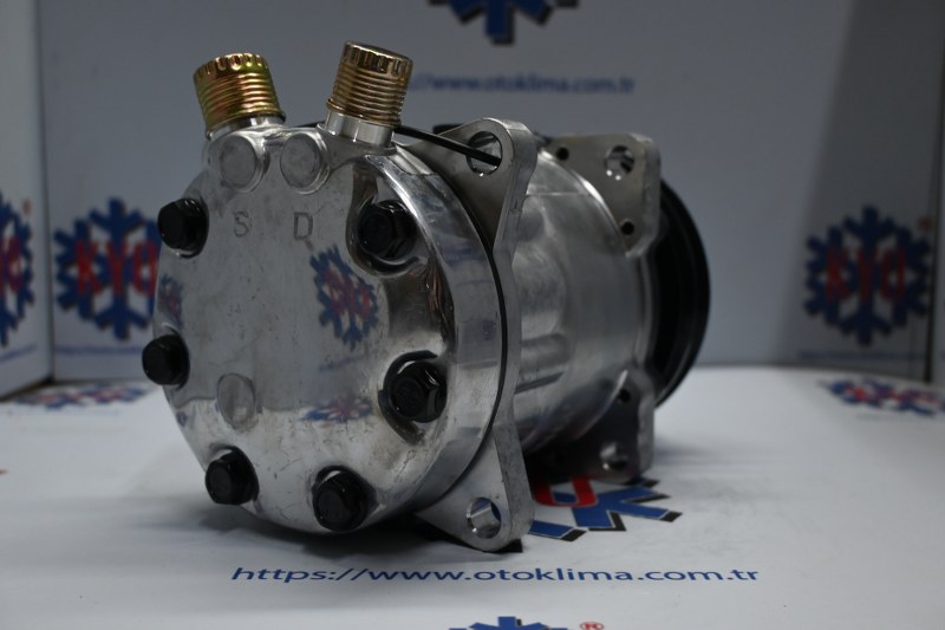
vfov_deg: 35.5
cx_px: 472
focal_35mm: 38
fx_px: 984
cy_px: 315
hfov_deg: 51.3
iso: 560
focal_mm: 25
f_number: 4.2
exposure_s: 1/125
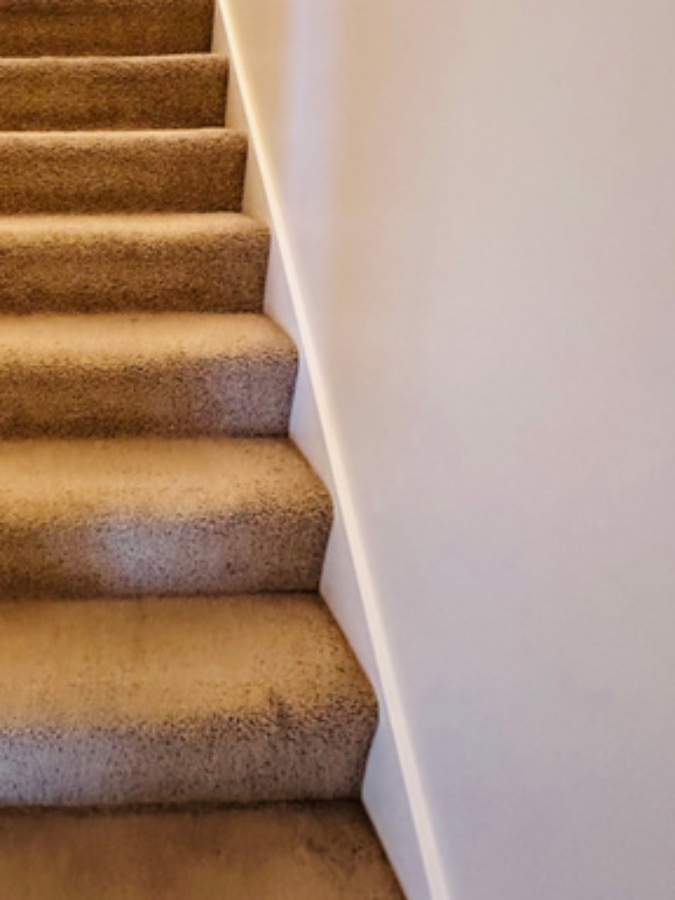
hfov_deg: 45.4
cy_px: 305
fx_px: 728
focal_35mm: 28
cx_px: 75
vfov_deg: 62.0
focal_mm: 2.22
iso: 1000
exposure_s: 1/40
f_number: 2.2
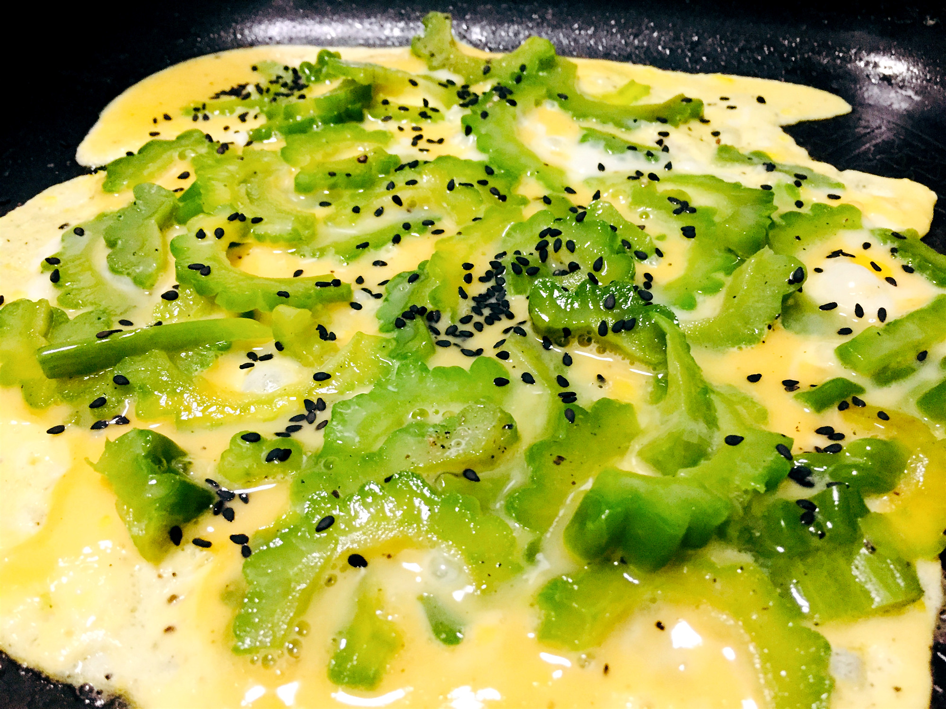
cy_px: 354
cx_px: 473
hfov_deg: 61.7
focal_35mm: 29
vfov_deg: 48.2
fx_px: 793
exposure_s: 1/17
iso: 250
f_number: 2.2
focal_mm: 4.15
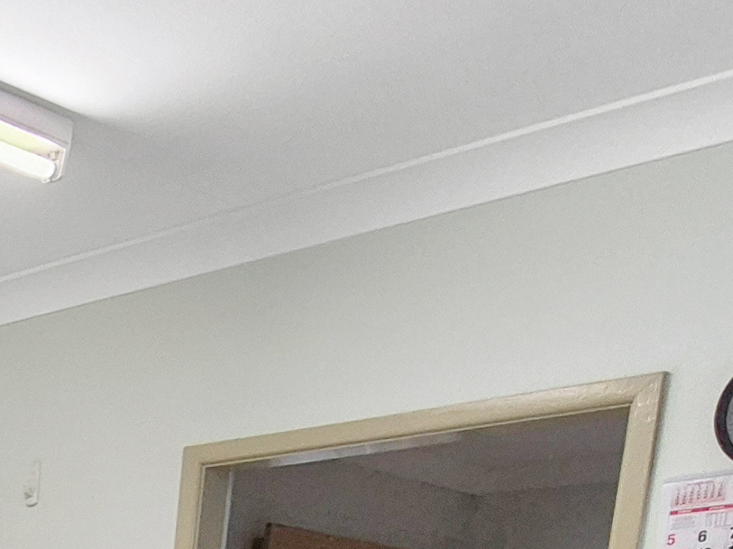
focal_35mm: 64
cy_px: 1035
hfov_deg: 22.1
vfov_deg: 17.6
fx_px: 1355
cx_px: -496
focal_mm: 2.2
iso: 160
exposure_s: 1/50
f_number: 2.2
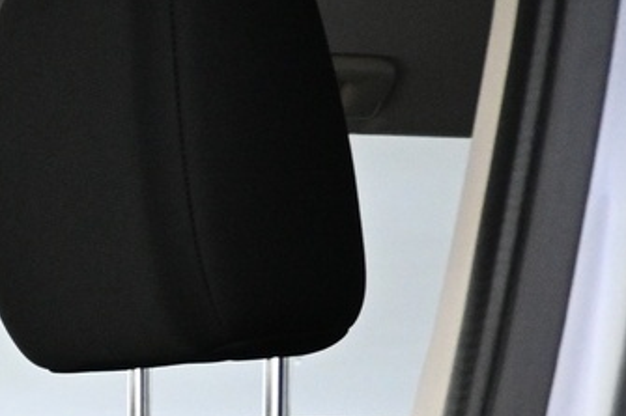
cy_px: 817
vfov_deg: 10.8
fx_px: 2016
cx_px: -833
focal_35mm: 116
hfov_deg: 13.4
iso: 1600
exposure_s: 1/40
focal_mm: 16
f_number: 3.5
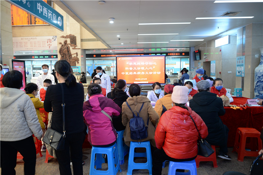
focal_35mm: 24
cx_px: 132
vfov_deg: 53.2
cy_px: 88
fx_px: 175
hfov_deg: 73.7
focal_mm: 24
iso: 1000
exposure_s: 1/25
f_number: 3.5
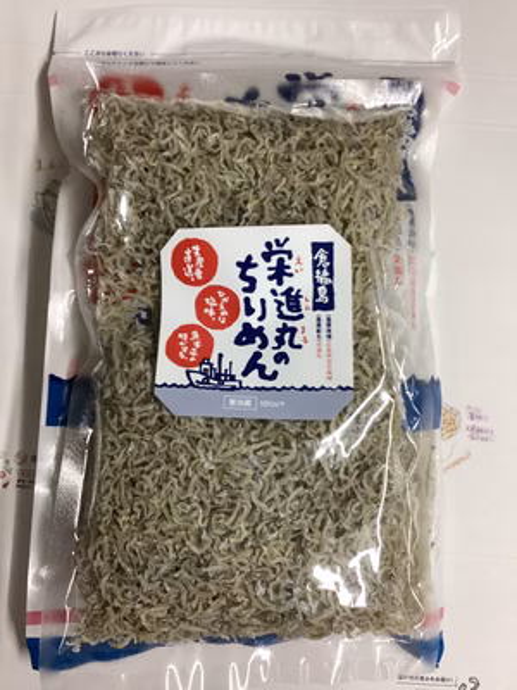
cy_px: 345
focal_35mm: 31
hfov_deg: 45.4
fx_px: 617
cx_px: 258
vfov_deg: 58.4
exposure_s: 1/60
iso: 80
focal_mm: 3.3
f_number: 2.4
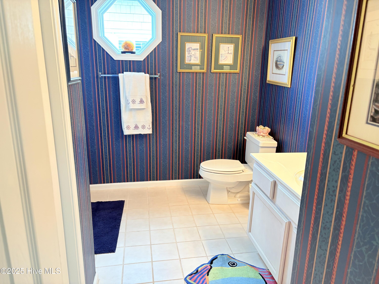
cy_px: 142
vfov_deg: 53.1
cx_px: 190
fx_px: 285
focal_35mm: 26
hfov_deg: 67.3
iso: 160
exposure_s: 1/60
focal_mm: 5.96
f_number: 1.6
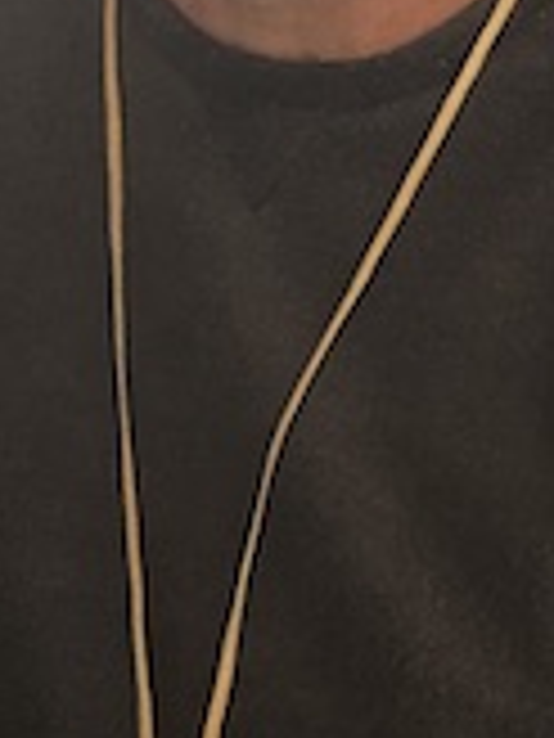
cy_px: 655
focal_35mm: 148
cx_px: 378
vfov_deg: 13.2
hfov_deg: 10.0
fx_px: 3158
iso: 200
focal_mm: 3.99
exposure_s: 1/50
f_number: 1.8
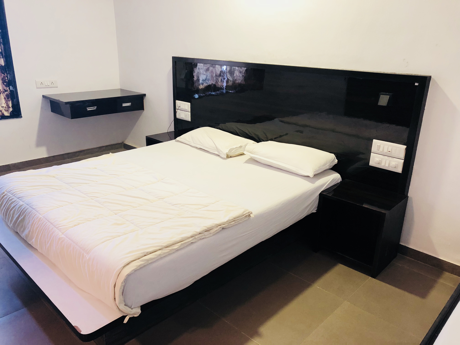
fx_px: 372
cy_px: 172
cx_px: 230
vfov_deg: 49.7
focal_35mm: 28
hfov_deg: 63.4
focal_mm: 4
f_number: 1.8
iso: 50
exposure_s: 1/17
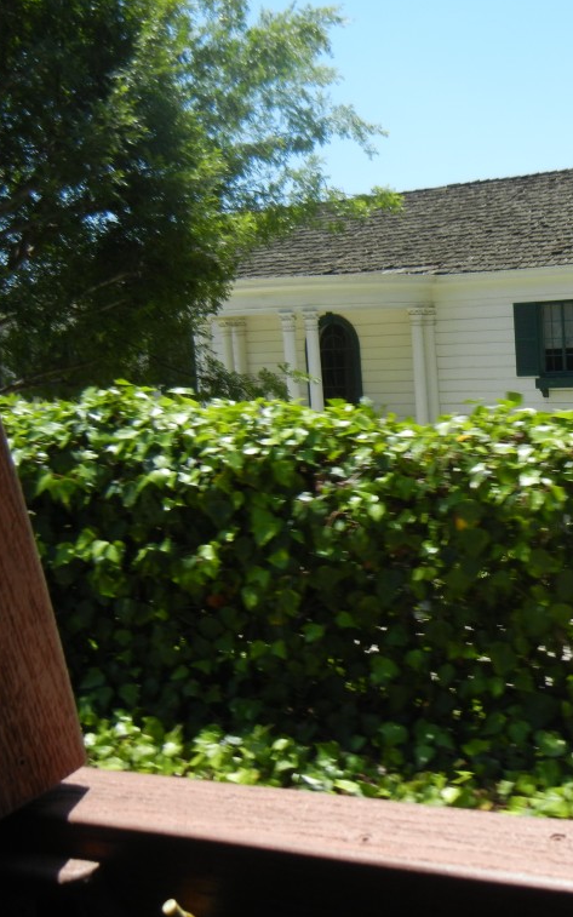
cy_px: 454
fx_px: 1075
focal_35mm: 43
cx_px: 526
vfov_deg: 46.2
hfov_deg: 28.6
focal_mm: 5.4
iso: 160
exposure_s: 1/257
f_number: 7
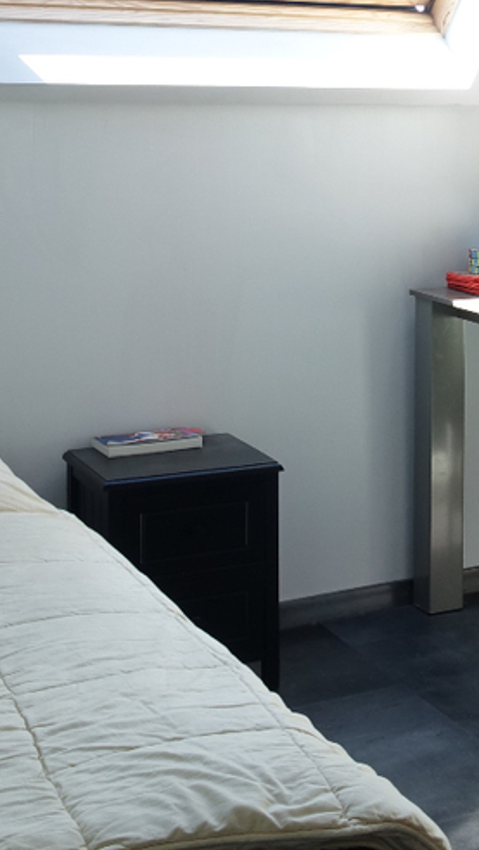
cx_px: 574
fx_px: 1557
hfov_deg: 16.7
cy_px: 104
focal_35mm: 69
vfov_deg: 29.4
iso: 125
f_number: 3.5
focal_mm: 8.8
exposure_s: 1/80
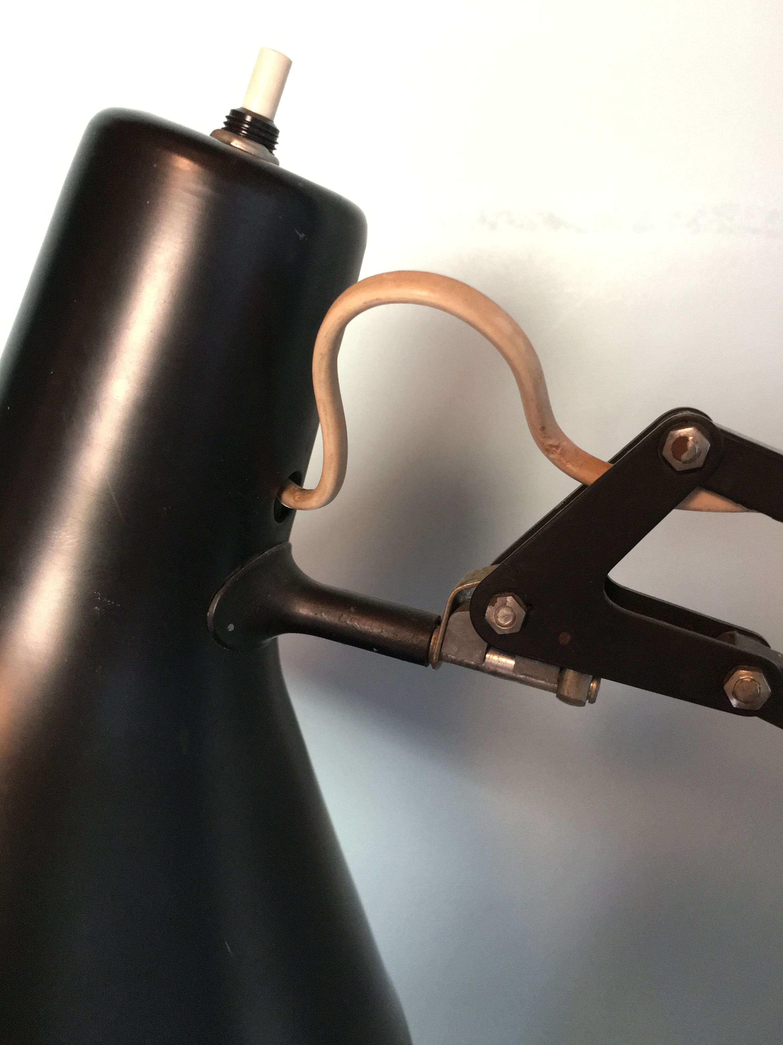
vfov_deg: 61.7
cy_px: 522
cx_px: 392
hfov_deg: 48.2
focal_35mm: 29
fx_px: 875
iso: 320
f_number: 2.2
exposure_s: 1/17
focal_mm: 4.15
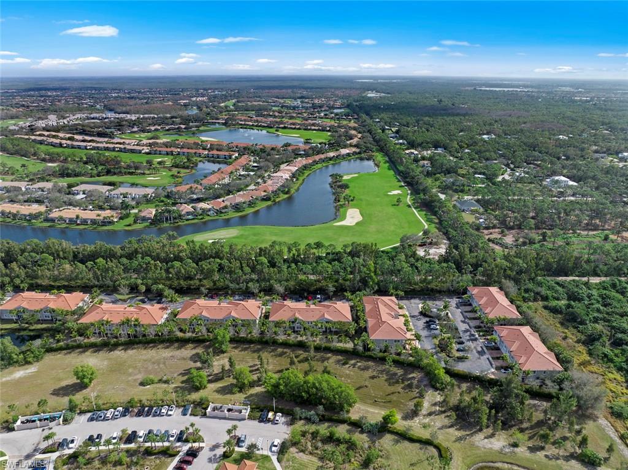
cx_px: 314
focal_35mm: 24
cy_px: 235
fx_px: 435
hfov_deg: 71.6
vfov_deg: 56.7
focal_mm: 12.29
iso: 160
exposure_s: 1/2500
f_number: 2.8
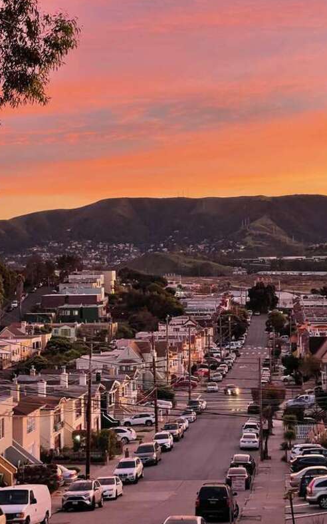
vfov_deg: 29.8
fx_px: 984
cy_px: 262
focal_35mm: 69
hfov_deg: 18.9
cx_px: 183
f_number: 2.2
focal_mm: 7.5
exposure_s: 1/86
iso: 200
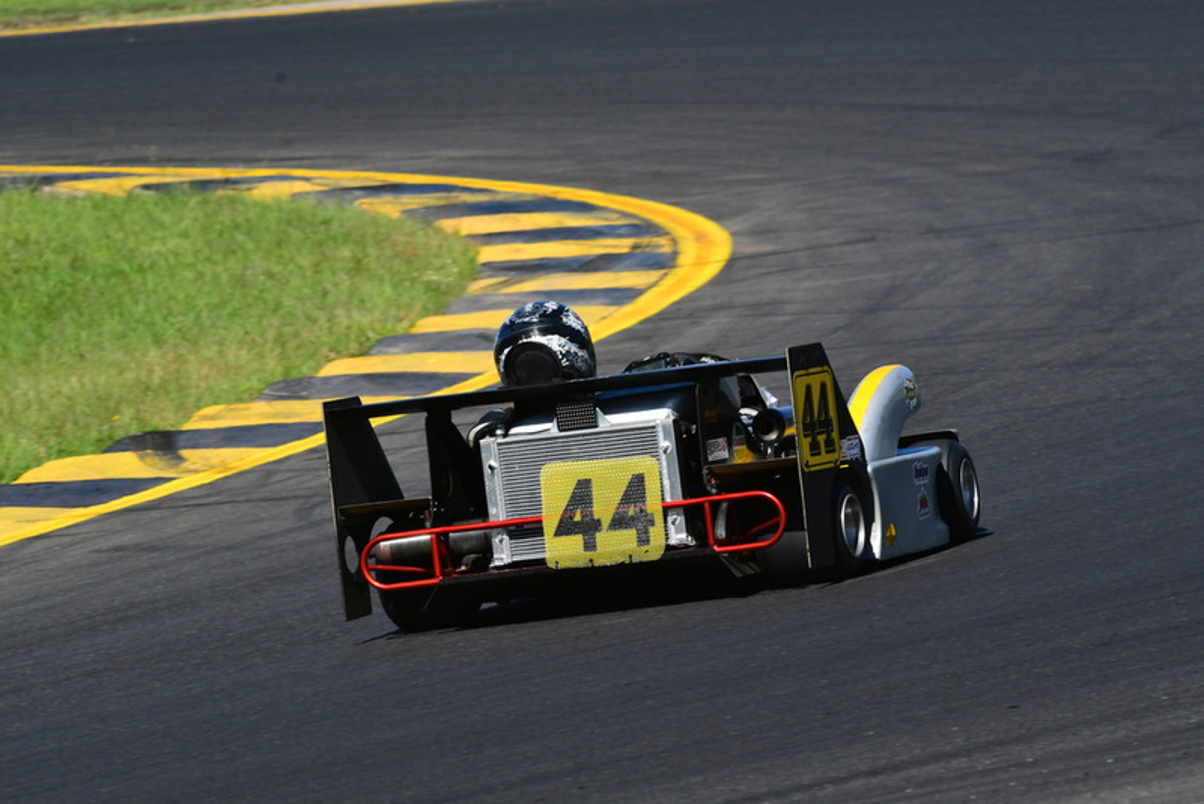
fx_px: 14553
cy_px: 402
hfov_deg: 4.7
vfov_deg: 3.2
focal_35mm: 435
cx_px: 602
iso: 500
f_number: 13
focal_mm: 290
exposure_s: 1/640
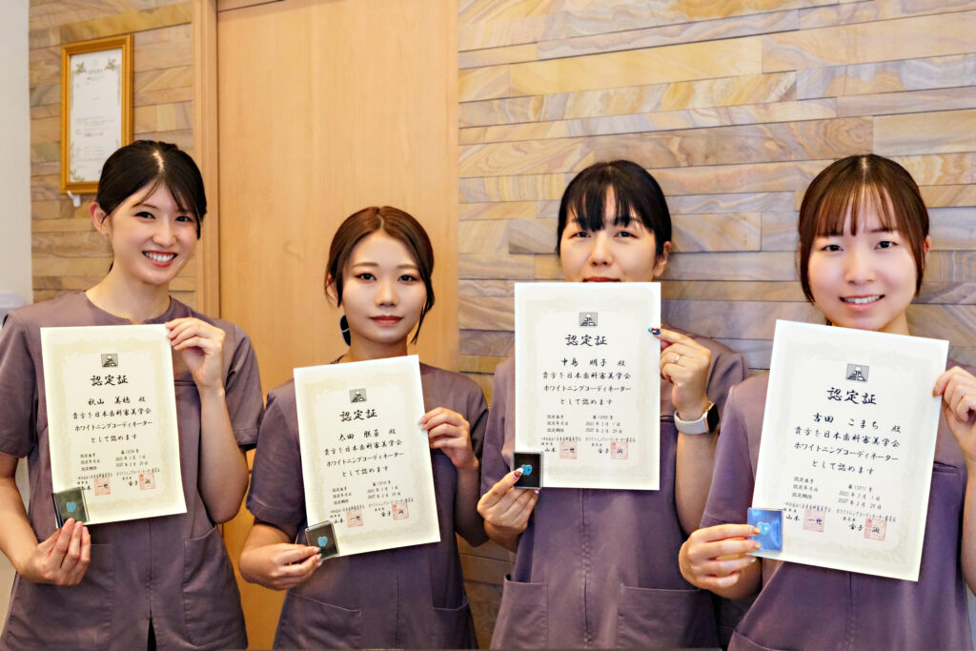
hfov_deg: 39.6
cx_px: 488
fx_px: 1356
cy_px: 326
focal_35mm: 50
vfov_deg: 27.0
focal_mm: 50
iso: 12800
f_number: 13
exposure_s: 1/100
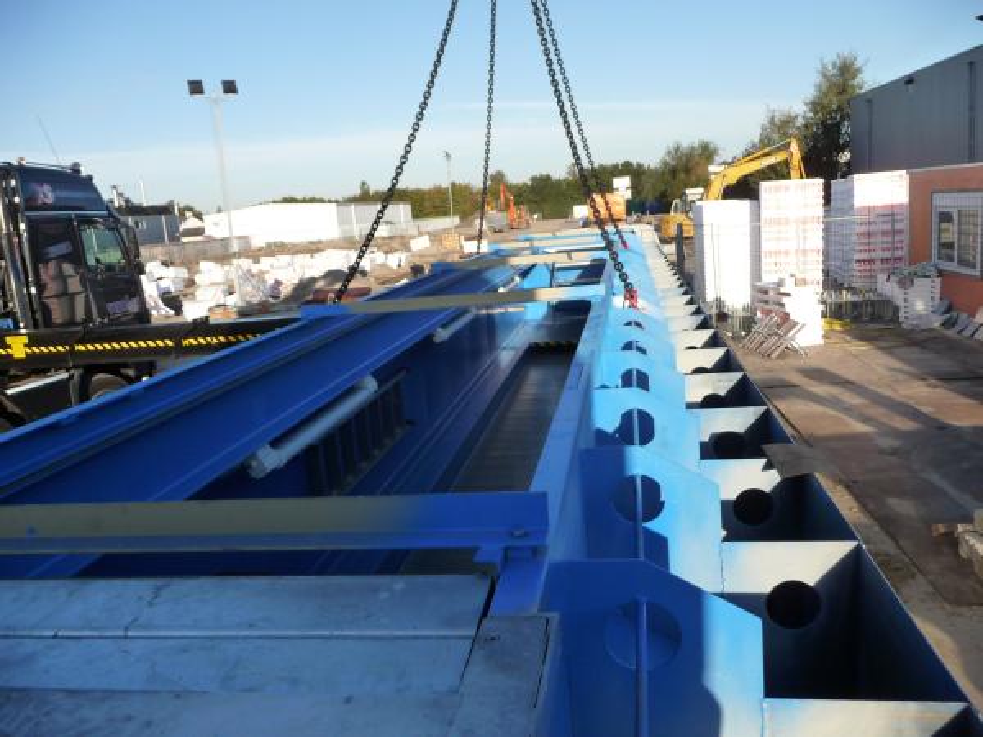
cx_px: 492
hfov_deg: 63.4
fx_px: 795
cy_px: 368
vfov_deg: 49.7
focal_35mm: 28
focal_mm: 4.7
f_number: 3.3
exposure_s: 1/800
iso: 160
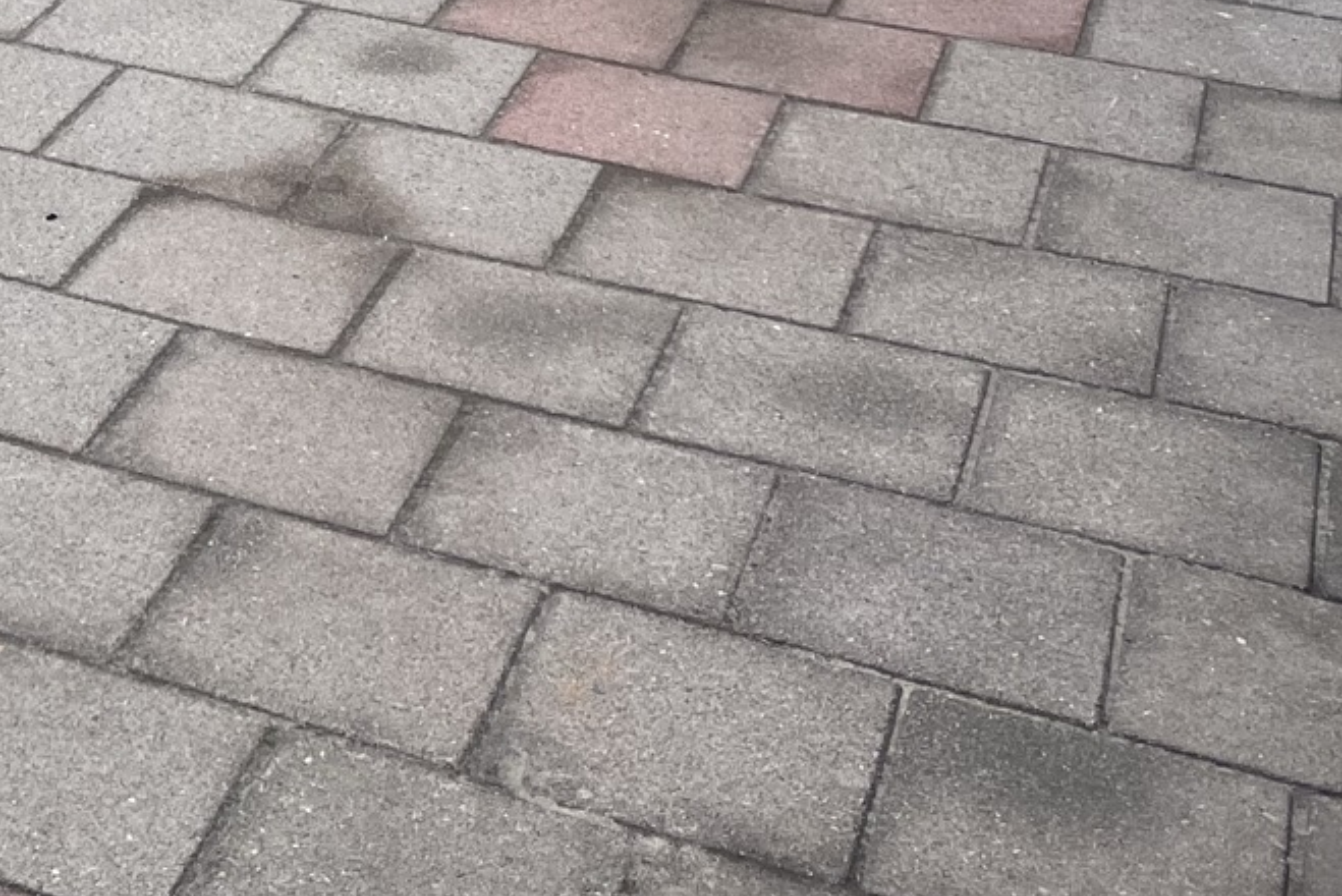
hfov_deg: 22.6
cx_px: -179
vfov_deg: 14.9
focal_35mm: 84
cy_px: -521
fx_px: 3133
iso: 32
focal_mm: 4.2
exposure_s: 1/1401
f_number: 1.6
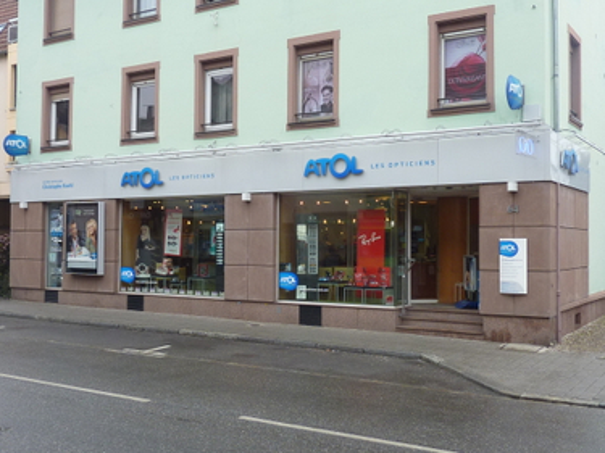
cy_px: 226
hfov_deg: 46.8
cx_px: 302
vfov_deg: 35.9
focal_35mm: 40
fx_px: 699
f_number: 3.3
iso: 80
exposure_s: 1/80
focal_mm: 4.1
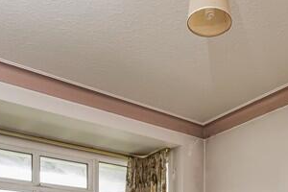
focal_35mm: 41
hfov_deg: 46.4
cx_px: 201
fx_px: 328
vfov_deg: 24.5
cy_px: 295
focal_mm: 12
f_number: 9
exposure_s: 1/4
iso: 320
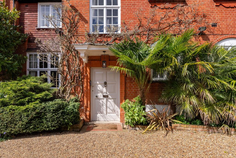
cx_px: 118
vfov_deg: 64.6
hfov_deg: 86.9
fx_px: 125
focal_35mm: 19
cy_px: 79
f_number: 7.1
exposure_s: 1/2000
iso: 1250
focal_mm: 19
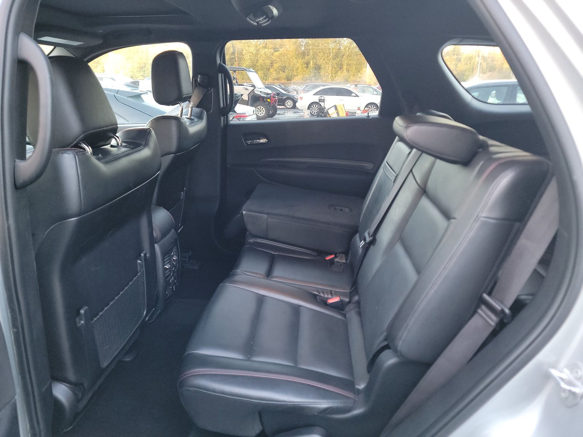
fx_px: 404
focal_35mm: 24
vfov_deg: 56.8
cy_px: 218
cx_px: 292
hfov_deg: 71.6
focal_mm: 6.7
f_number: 1.8
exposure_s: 1/59
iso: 968
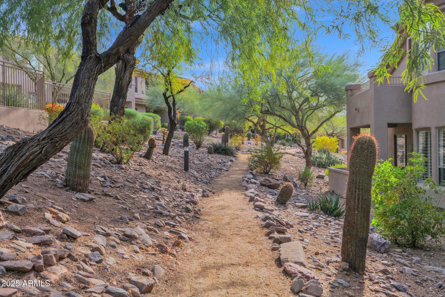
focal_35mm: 35
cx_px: 222
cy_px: 148
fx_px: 433
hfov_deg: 54.4
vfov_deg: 37.9
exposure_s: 1/640
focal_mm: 35
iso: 500
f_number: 9
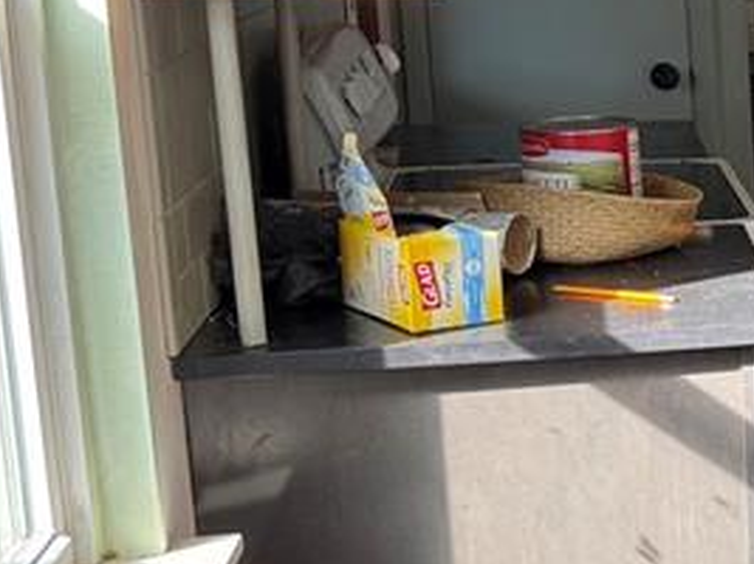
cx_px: 1404
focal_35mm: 92
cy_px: 257
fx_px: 2003
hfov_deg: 17.1
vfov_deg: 16.0
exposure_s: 1/121
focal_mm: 6.76
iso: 160
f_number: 1.78
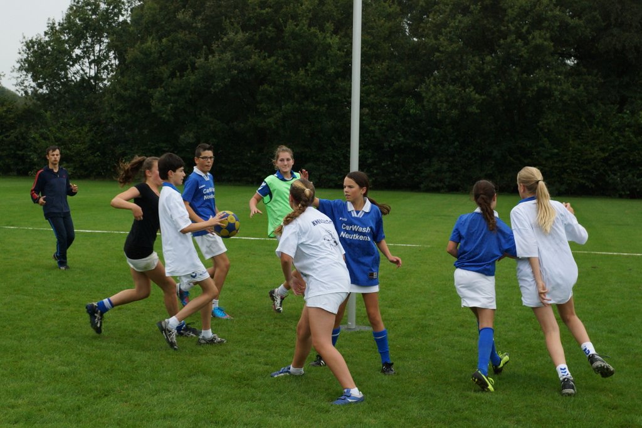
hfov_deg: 43.6
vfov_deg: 29.9
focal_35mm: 45
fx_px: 803
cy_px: 214
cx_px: 321
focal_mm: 30
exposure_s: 1/400
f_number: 5
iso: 320
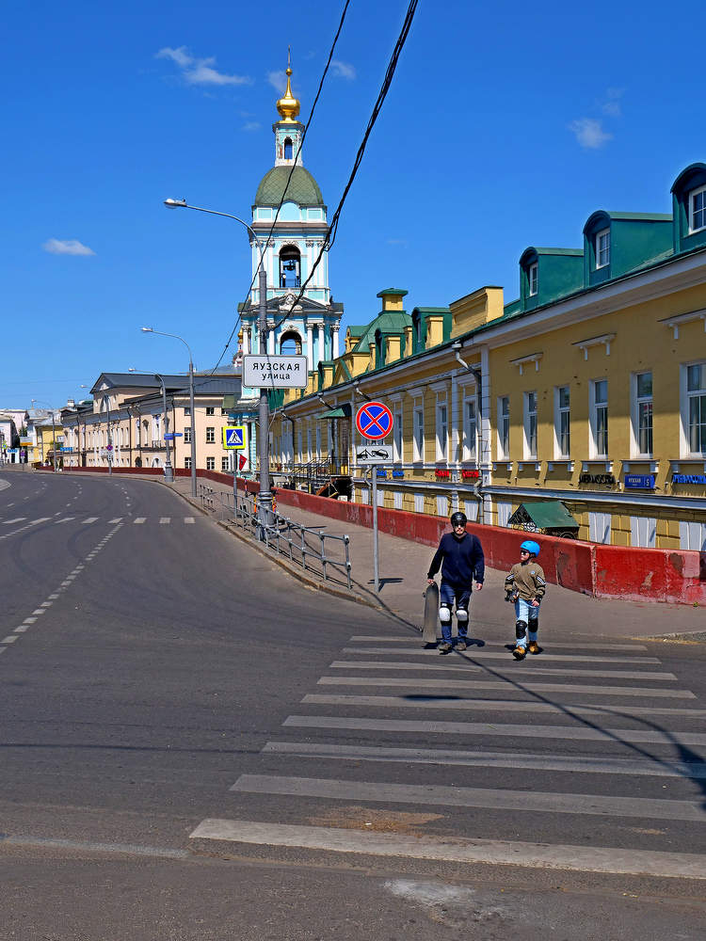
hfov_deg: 39.7
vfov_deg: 51.4
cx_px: 353
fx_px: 979
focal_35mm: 36
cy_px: 470
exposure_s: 1/320
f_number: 11
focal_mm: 18
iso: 200
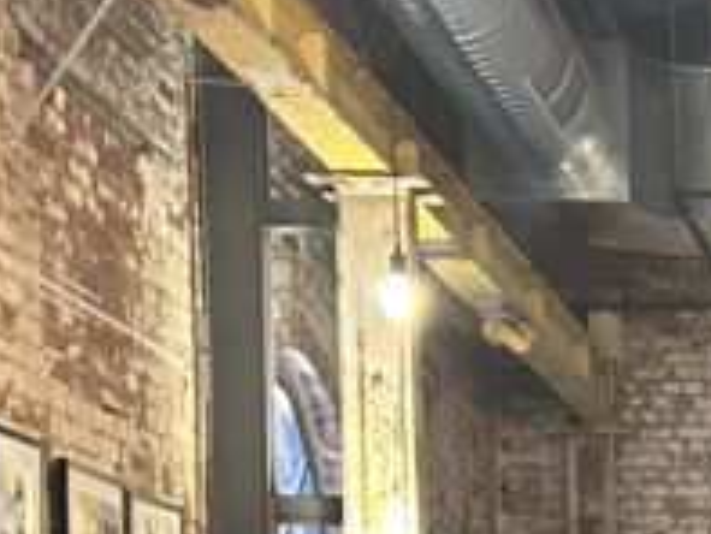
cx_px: 1454
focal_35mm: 135
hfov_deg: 12.7
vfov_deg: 10.4
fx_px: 2775
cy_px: 953
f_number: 1.5
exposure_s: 1/33
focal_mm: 5.7
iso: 500
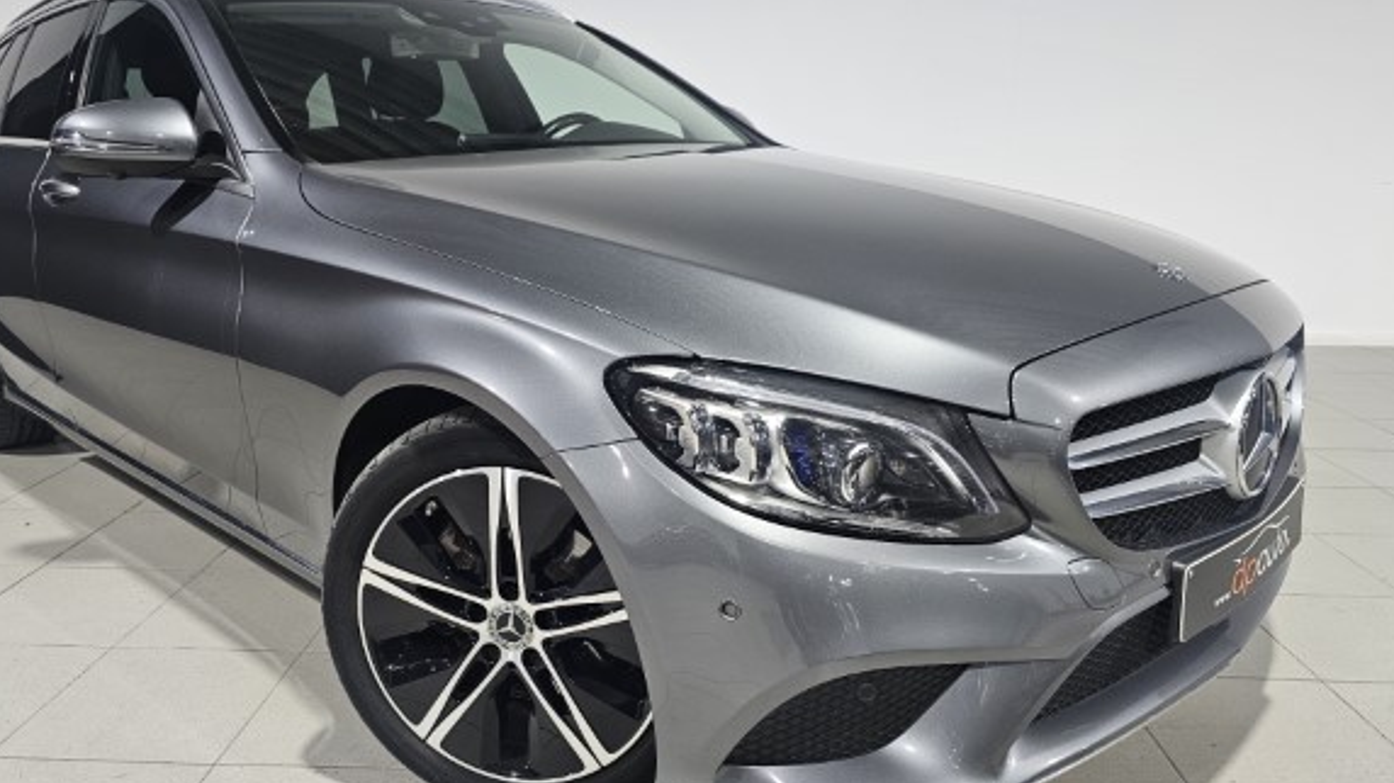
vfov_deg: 41.4
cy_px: 447
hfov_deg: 67.8
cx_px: 633
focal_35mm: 28
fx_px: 1035
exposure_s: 1/100
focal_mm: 6.3
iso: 125
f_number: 1.7
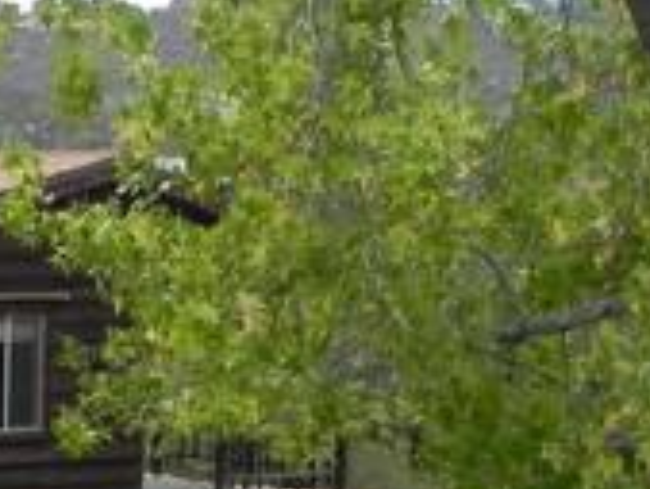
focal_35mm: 155
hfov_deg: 12.7
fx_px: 2913
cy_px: 362
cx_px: 419
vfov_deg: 9.6
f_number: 5.6
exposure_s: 1/305
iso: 160
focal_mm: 7.3
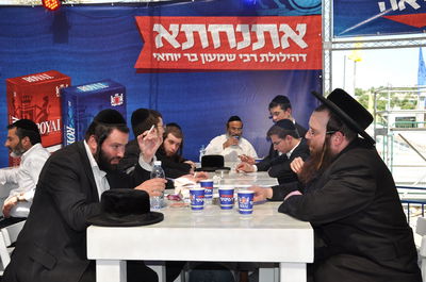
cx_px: 213
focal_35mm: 38
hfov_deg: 51.4
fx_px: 443
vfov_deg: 35.3
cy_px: 141
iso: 200
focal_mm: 25
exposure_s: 1/200
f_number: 7.1
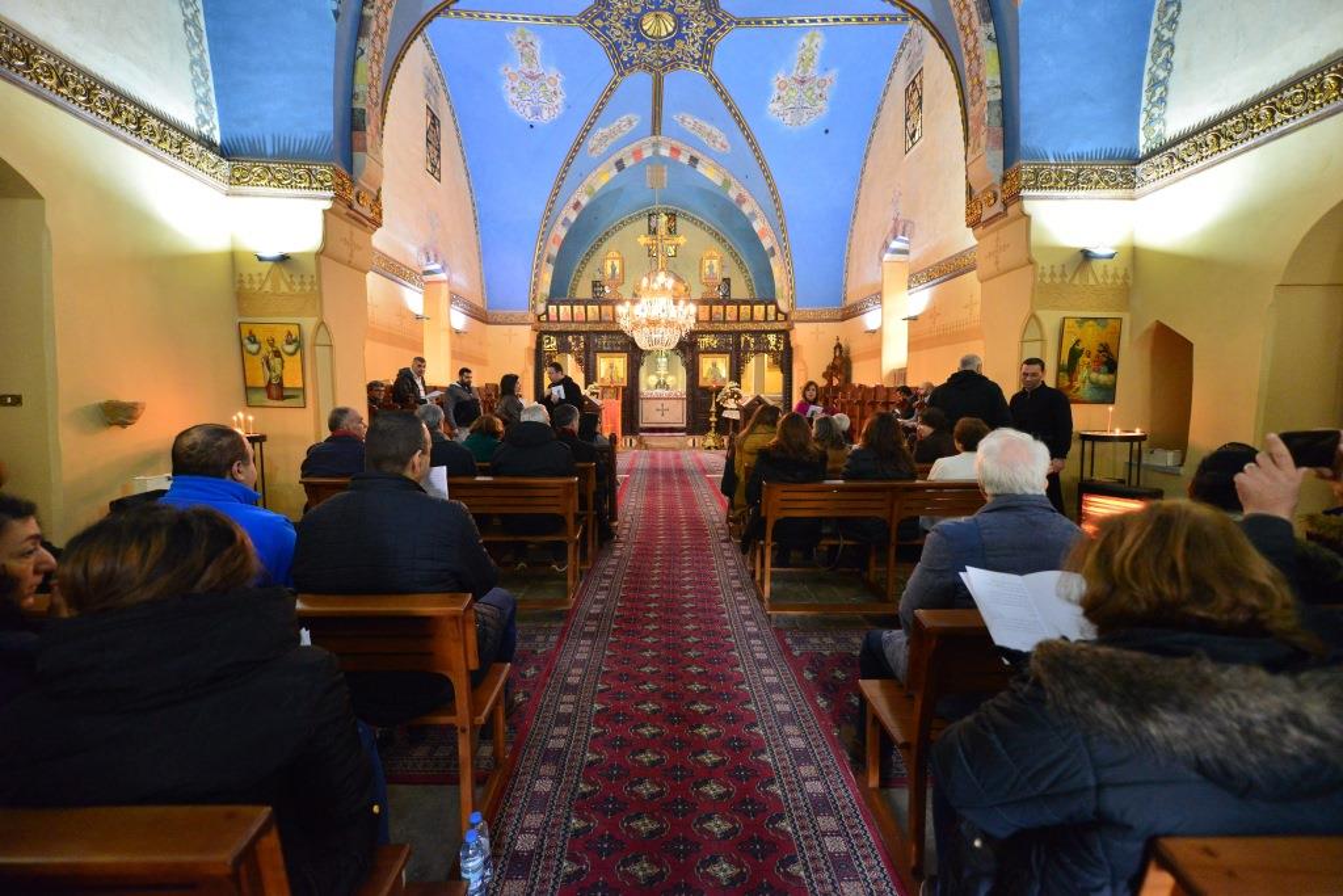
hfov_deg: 104.2
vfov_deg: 81.2
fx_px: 522
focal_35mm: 14
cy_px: 448
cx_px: 672
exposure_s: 1/100
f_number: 2.8
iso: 2500
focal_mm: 14
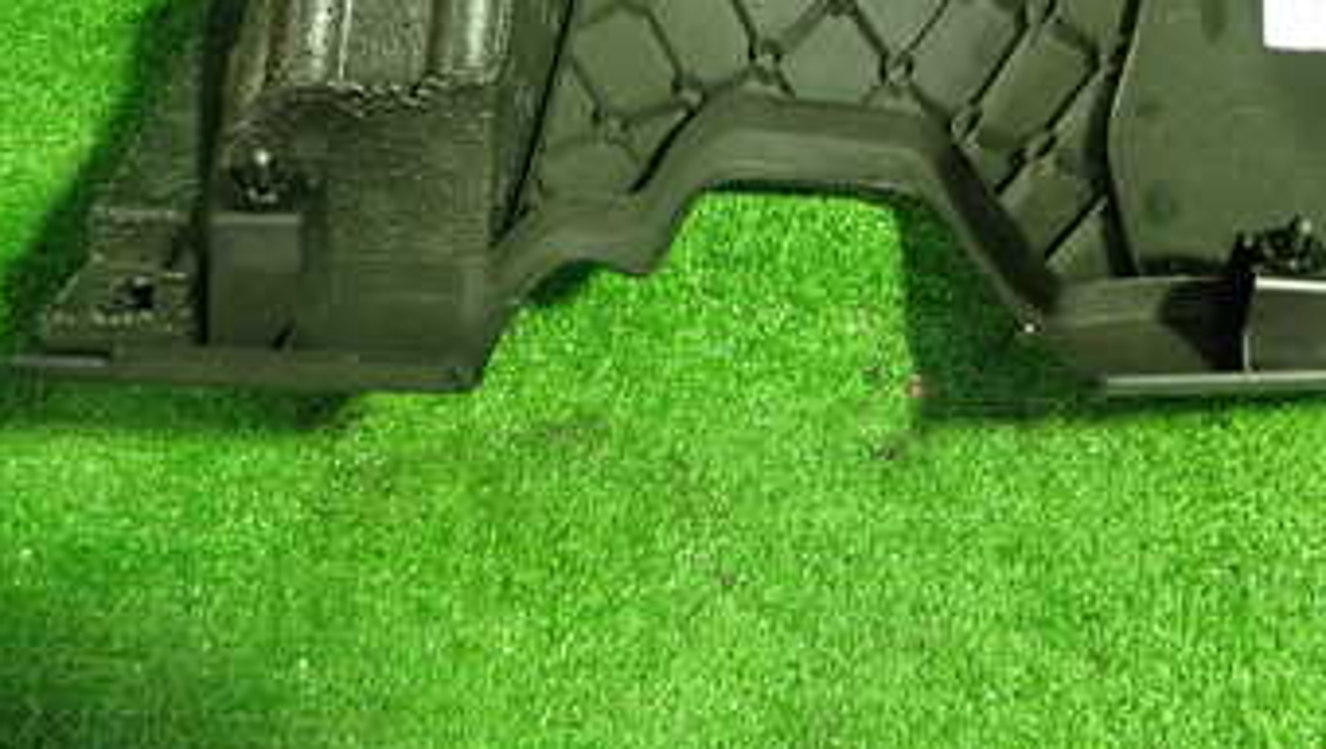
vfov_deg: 23.7
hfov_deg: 41.3
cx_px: 1030
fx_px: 1689
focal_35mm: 48
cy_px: -35
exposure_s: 1/30
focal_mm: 4.5
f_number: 2
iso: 500
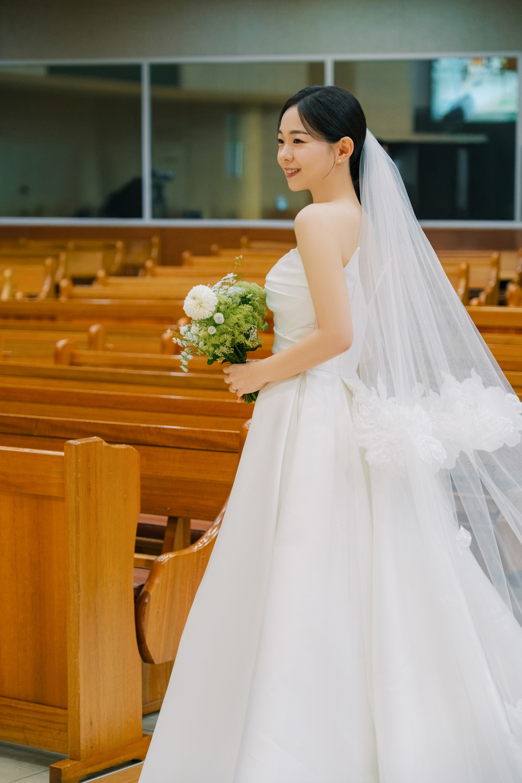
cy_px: 392
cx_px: 261
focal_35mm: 83
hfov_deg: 16.5
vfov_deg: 24.5
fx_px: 1805
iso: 1600
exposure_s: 1/250
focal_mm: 55
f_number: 2.8
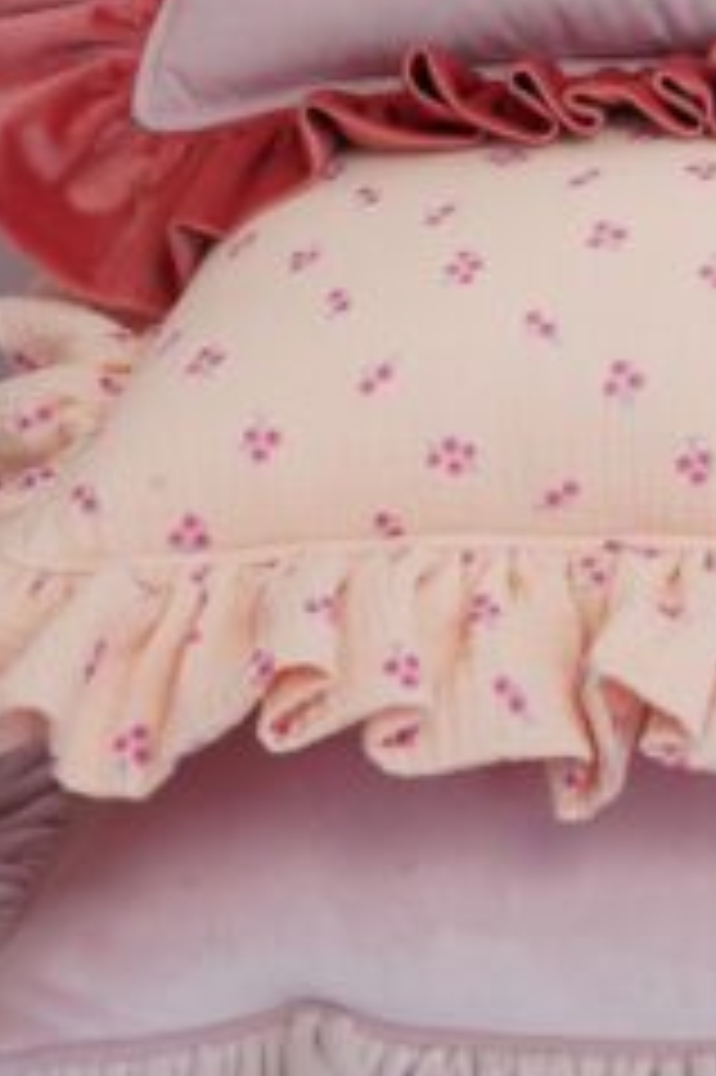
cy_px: -311
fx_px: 2838
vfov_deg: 19.8
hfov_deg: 14.0
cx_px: 860
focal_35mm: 95
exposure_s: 1/4
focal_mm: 36
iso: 1000
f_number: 16
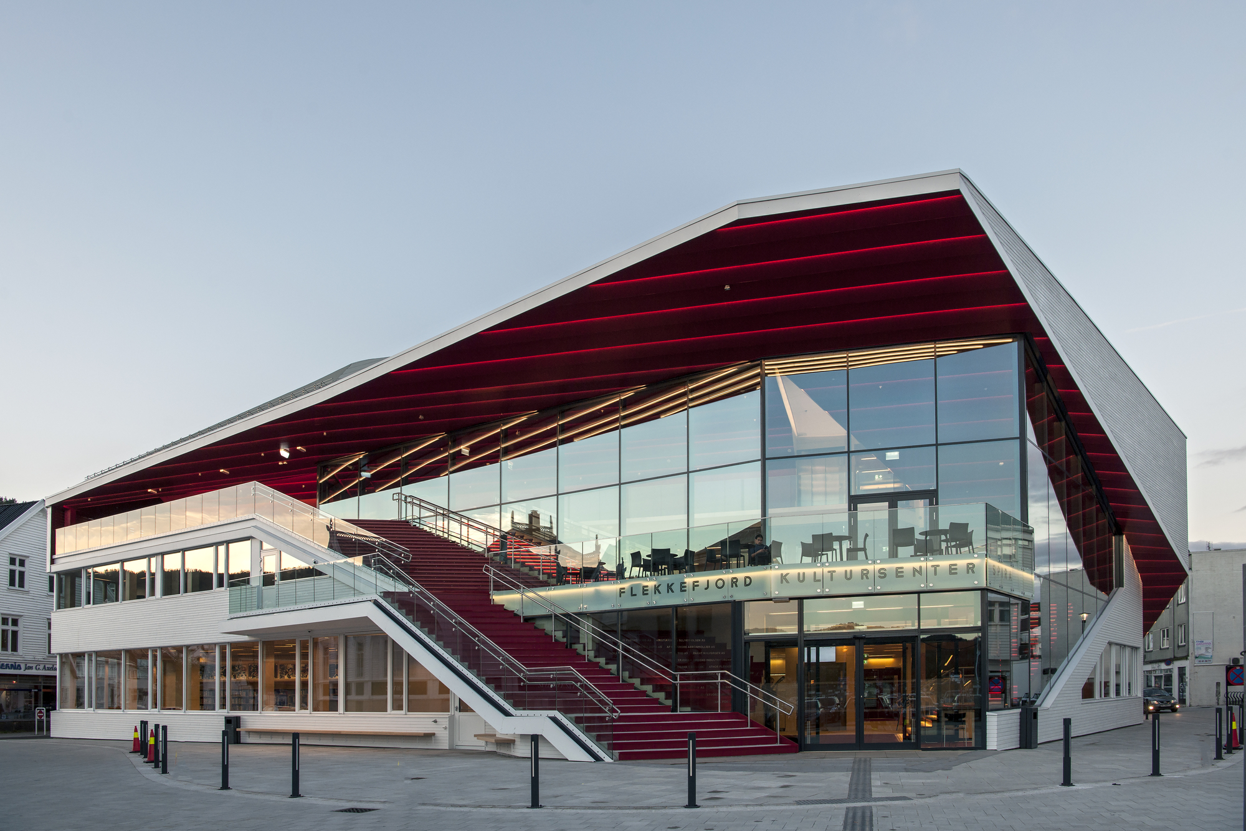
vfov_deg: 53.1
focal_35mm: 24
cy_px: 416
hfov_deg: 73.7
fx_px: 831
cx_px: 623
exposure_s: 1/50
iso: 160
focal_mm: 24
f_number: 8
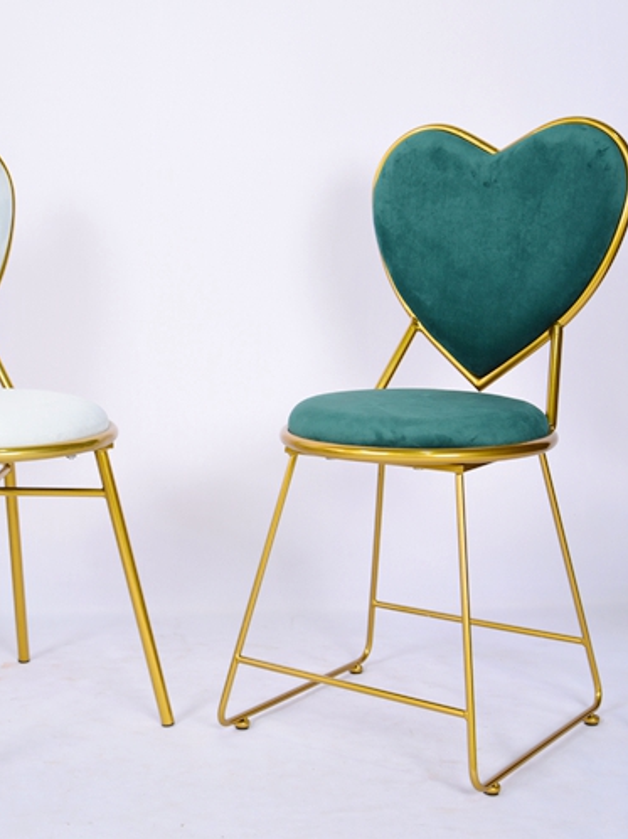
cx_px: 189
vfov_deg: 33.2
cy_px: 419
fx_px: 1404
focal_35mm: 58
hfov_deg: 25.0
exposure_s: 1/8
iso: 125
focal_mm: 40
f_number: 4.2
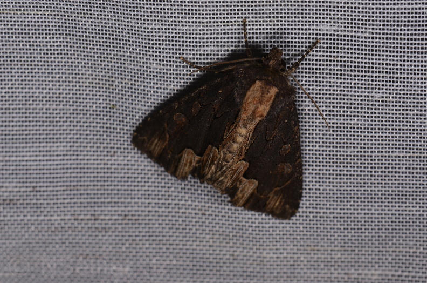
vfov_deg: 10.7
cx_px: 214
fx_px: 1509
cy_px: 142
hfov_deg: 16.1
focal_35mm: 128
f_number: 22
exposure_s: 1/60
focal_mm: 85
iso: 100
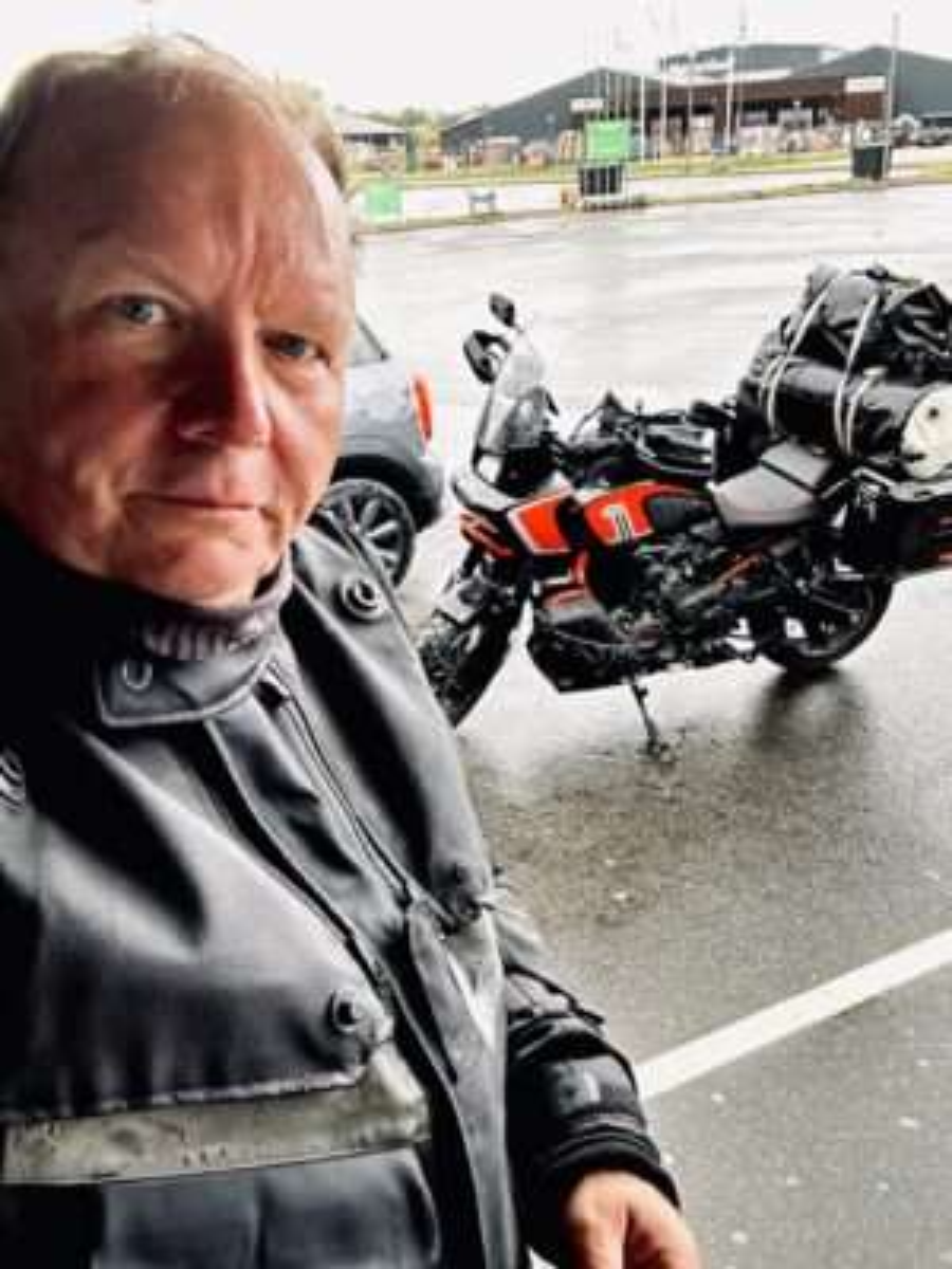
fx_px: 1100
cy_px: 634
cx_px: 476
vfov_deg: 60.0
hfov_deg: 46.8
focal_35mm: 30
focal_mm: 2.69
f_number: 1.9
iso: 160
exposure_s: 1/60
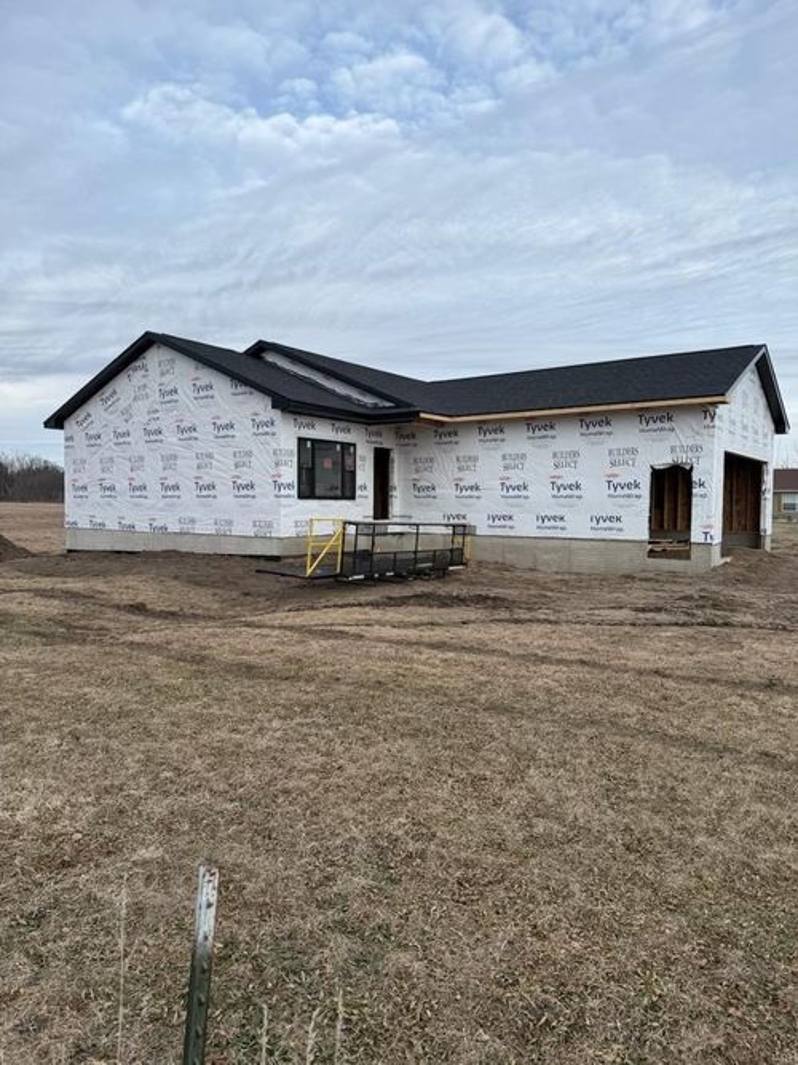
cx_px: 399
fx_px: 738
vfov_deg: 71.6
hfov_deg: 56.8
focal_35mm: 24
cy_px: 532
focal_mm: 6.76
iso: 80
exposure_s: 1/1689
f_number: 1.78
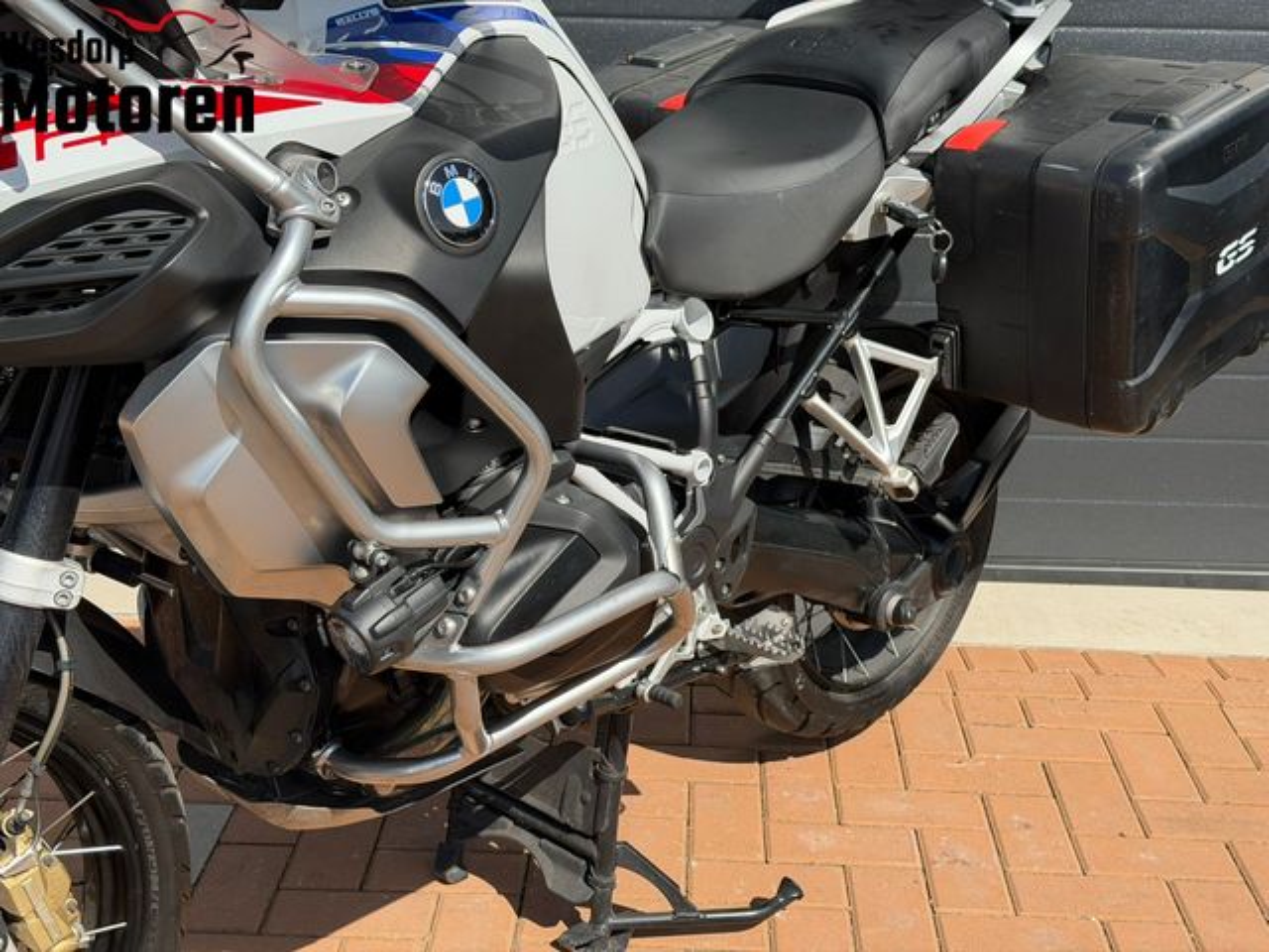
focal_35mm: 48
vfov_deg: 30.3
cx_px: 634
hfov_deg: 39.7
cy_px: 476
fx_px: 1760
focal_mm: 6.76
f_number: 1.78
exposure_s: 1/4587
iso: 100
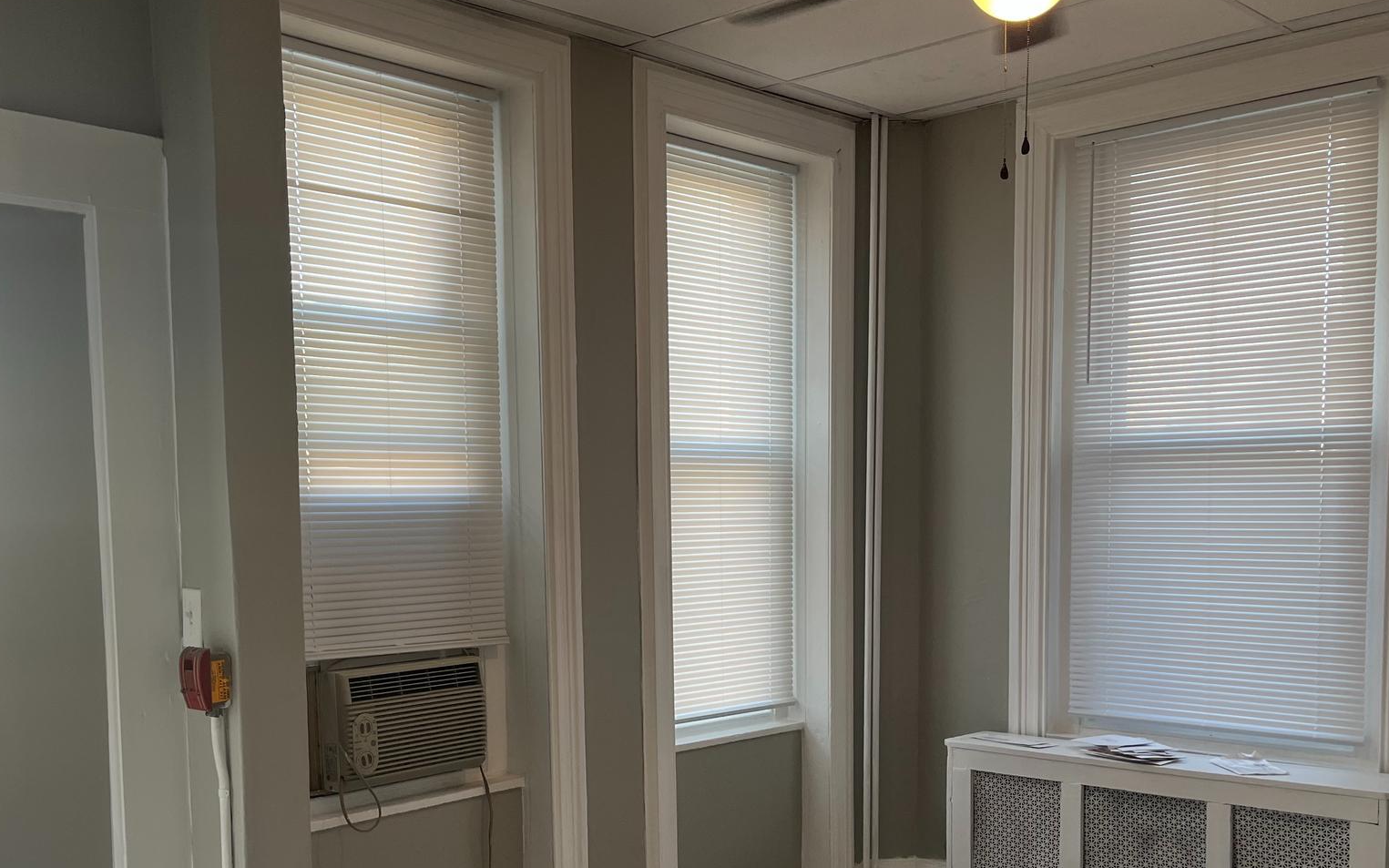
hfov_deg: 52.4
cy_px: 599
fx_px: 1401
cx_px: 561
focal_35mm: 37
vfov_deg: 34.0
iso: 80
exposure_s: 1/120
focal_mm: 5.1
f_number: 1.6
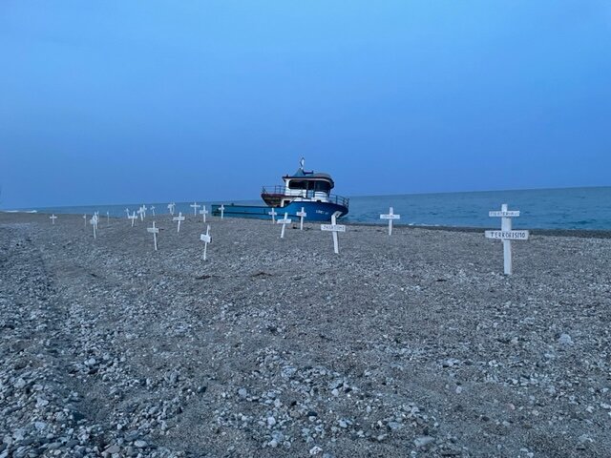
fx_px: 459
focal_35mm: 26
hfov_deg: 67.3
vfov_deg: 53.1
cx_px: 306
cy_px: 229
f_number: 1.6
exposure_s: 1/52
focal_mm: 4.2
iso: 400
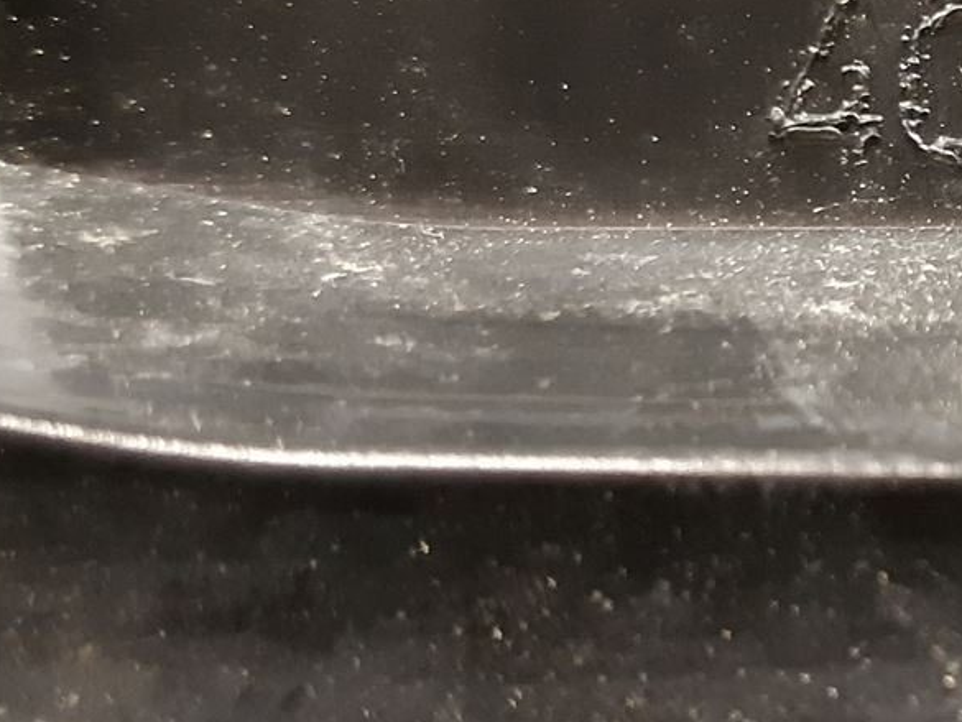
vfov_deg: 16.2
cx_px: 1242
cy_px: 225
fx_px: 2529
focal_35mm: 91
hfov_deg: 19.8
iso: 640
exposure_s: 1/25
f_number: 1.7
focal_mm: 3.93
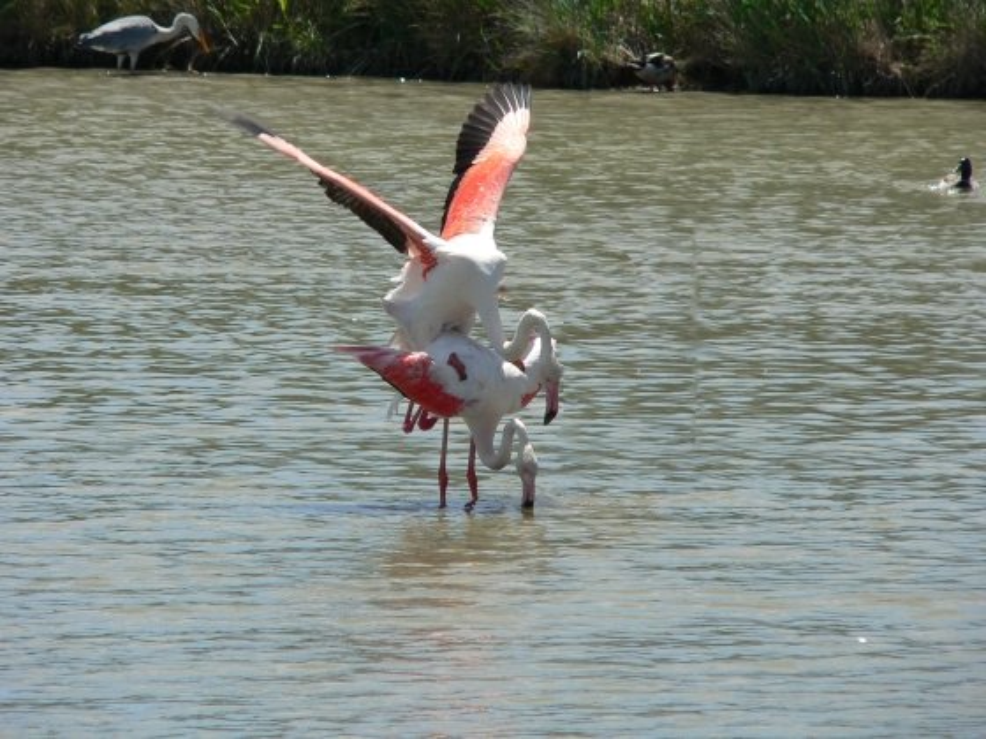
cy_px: 370
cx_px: 493
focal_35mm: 432
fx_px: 12305
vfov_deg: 3.4
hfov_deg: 4.6
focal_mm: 72
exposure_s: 1/500
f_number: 4.6
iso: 80
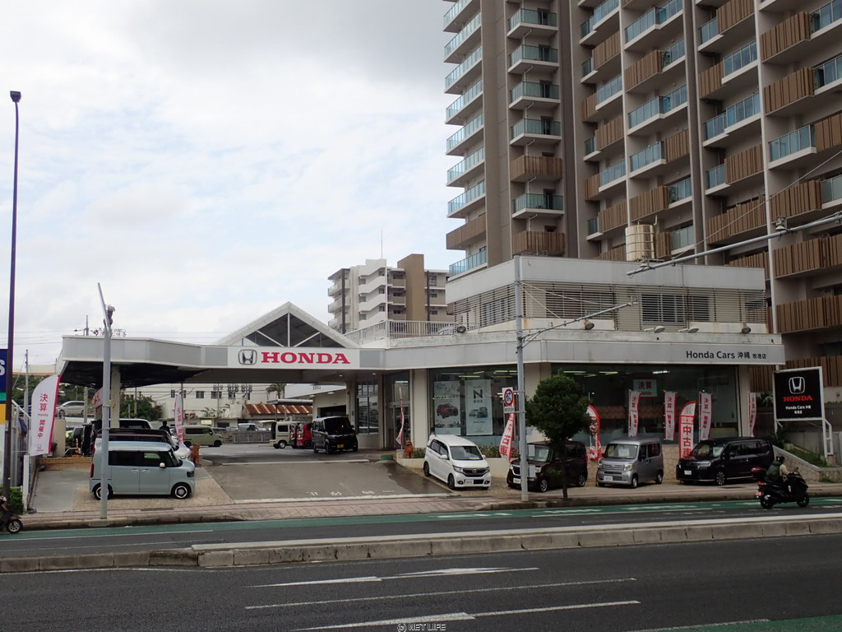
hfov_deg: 46.8
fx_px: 973
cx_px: 421
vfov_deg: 36.0
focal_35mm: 40
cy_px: 316
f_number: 4
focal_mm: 7.34
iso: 100
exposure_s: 1/500
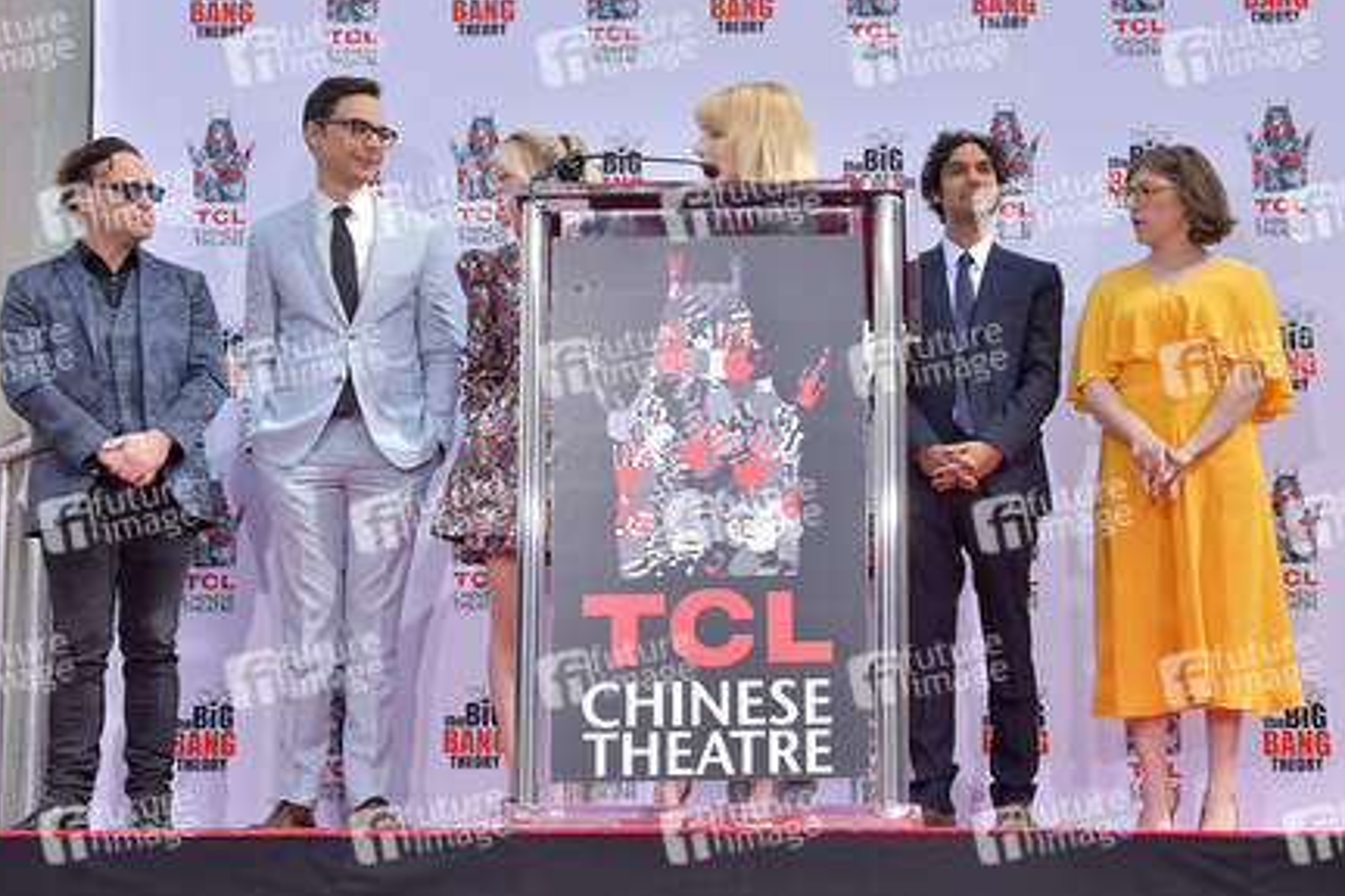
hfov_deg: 39.6
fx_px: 1868
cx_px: 657
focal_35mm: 50
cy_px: 439
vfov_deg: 27.0
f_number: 4.2
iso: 125
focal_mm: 48
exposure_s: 1/250
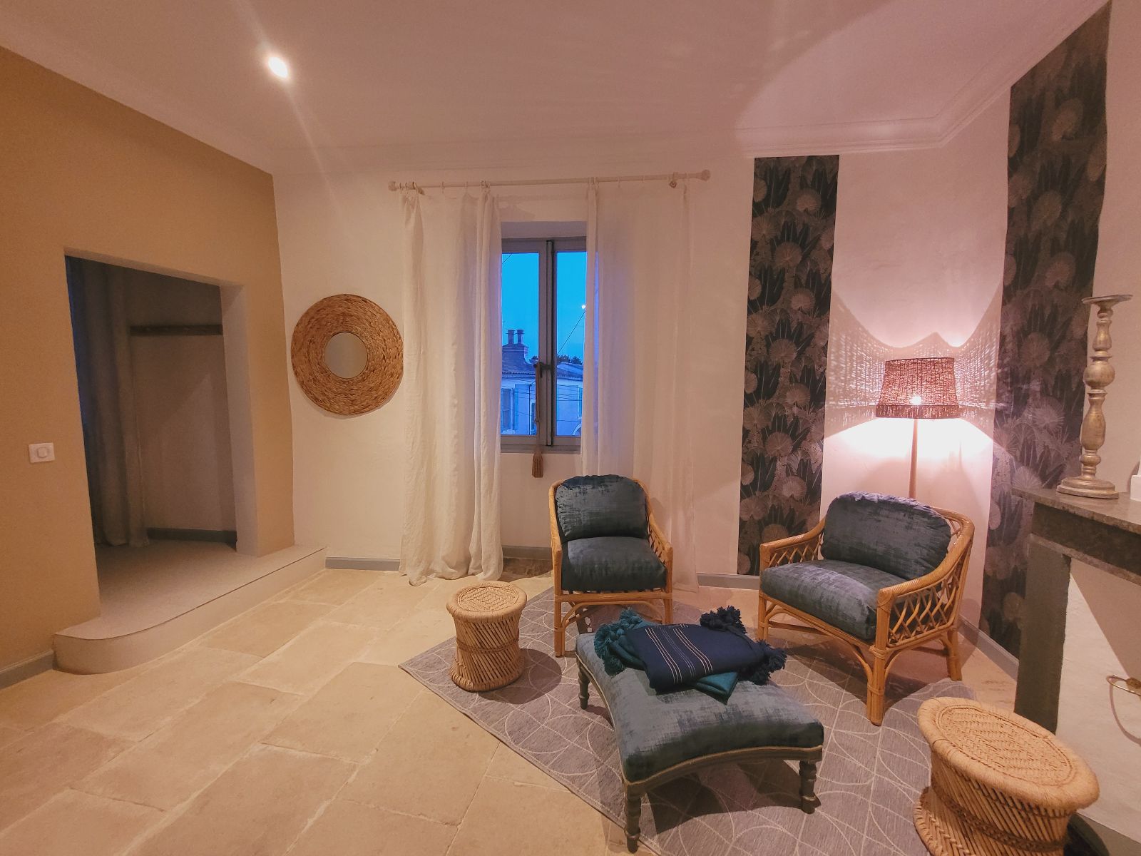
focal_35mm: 13
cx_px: 570
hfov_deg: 106.2
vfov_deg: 89.9
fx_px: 429
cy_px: 428
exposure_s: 1/33
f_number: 2.2
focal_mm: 1.74
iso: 500
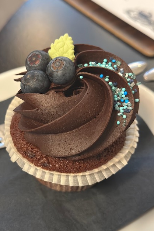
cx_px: 67
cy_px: 116
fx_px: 327
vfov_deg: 38.9
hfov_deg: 26.5
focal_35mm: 51
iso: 800
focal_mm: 6.86
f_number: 1.78
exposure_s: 1/33
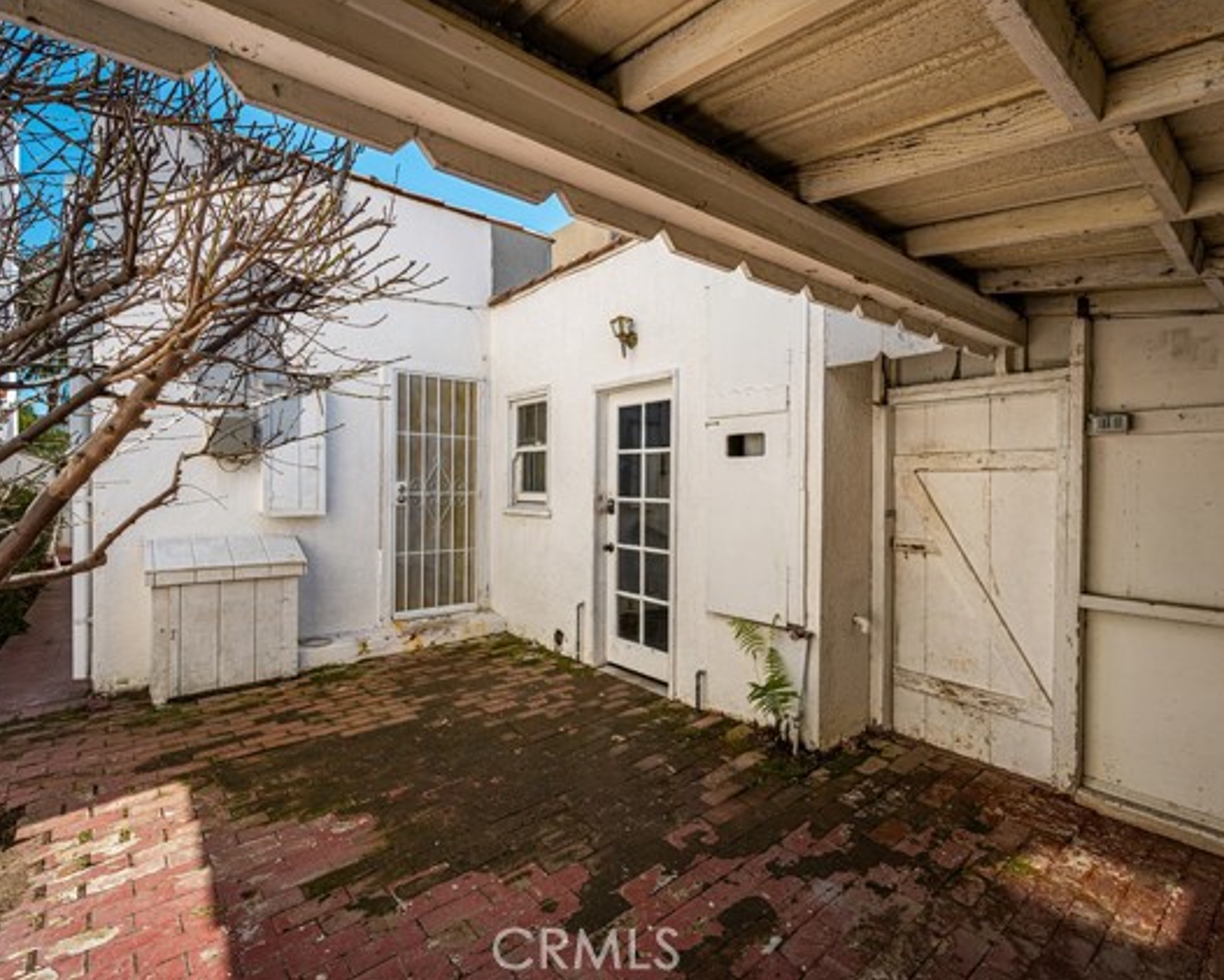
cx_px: 619
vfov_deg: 80.4
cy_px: 485
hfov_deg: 93.1
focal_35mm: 16
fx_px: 580
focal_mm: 14
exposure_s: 1/160
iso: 80
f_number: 10
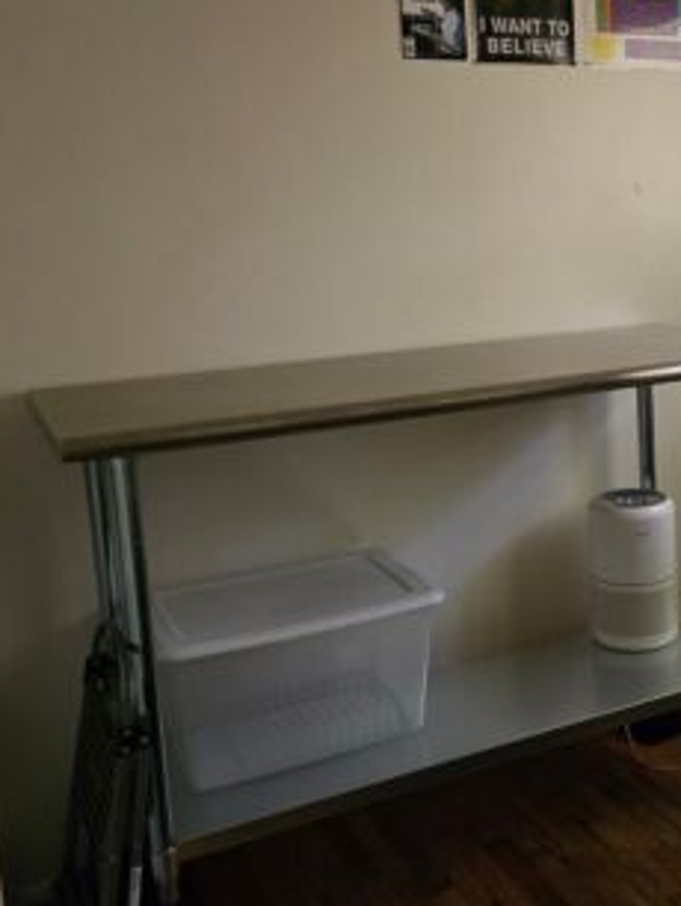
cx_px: 536
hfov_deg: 35.0
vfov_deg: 46.6
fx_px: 1048
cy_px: 378
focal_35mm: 40
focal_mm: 6.3
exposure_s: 1/60
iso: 1250
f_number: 1.7
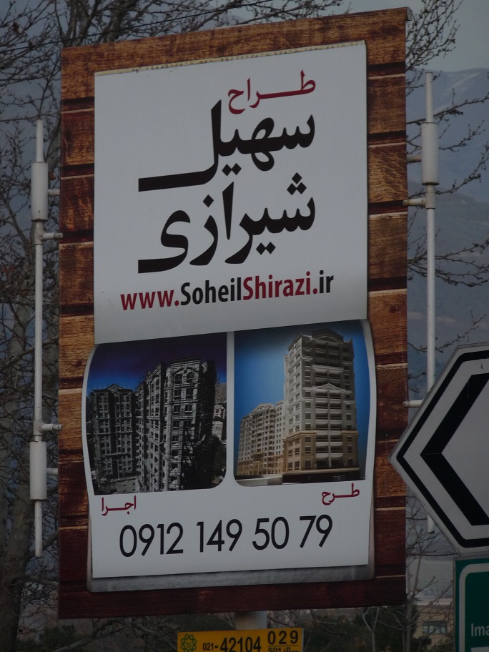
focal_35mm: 282
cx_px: 244
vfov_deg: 7.0
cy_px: 326
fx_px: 5312
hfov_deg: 5.3
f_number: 3.7
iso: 160
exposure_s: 1/60
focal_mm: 50.1
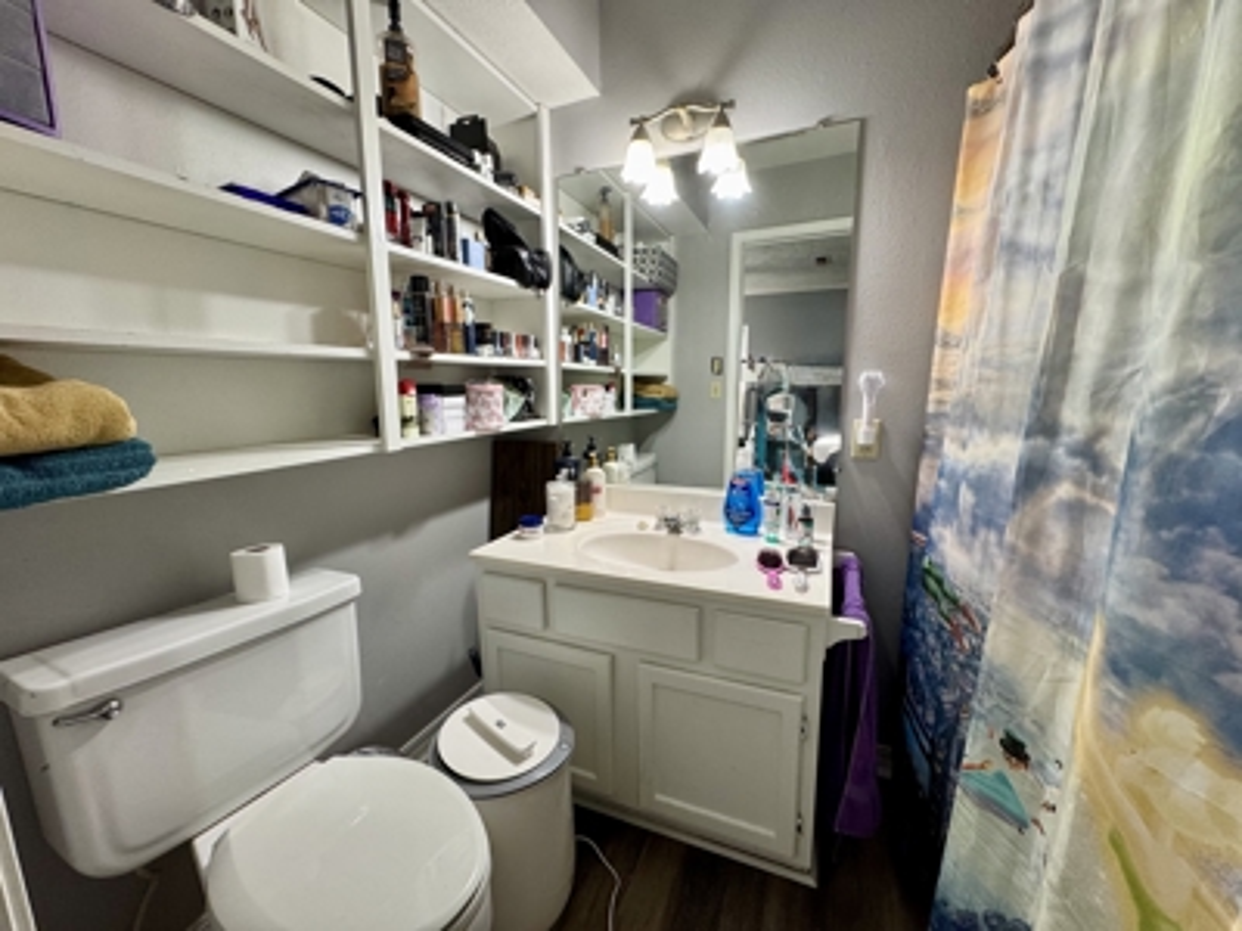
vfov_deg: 85.7
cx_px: 621
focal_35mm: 14
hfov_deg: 102.1
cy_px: 466
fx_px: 502
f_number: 2.2
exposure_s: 1/60
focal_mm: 2.22
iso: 160
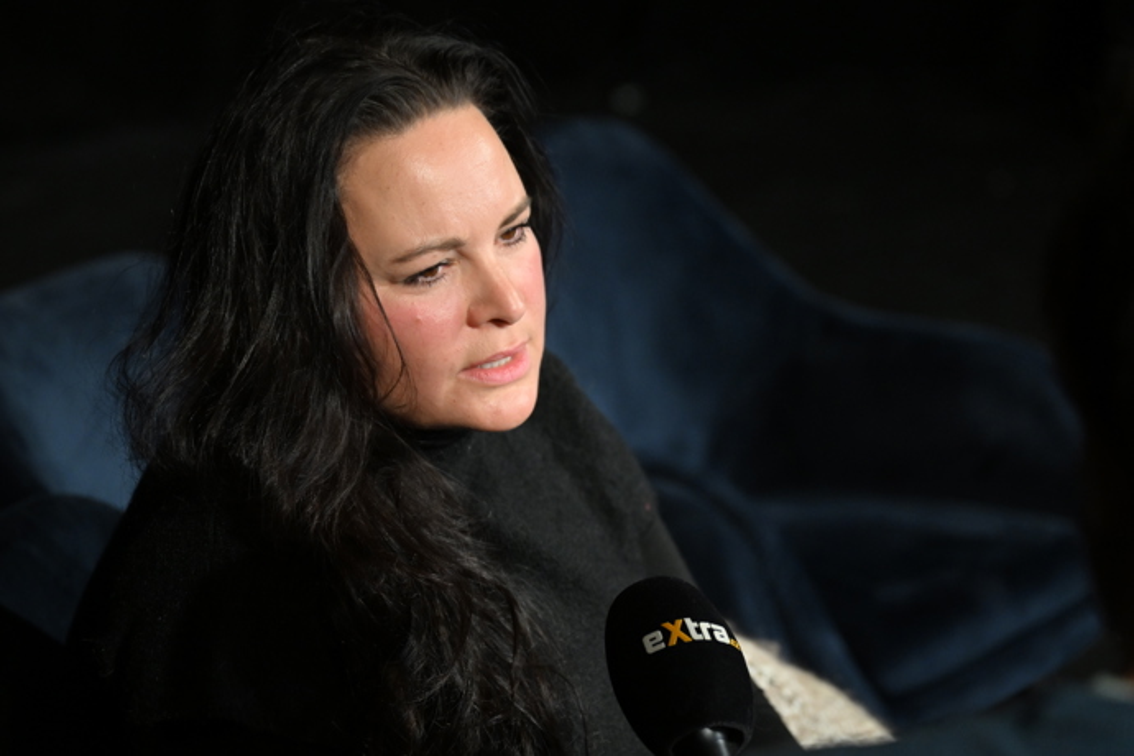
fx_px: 3307
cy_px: 378
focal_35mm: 105
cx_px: 567
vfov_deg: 13.0
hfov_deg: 19.5
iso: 2000
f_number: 2.8
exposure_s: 1/500
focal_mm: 70
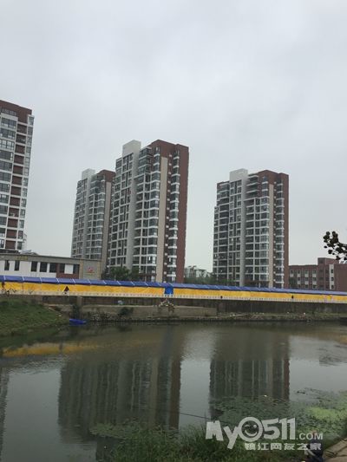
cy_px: 231
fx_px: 387
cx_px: 174
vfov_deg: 61.6
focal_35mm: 29
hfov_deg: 48.2
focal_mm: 4.15
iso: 32
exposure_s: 1/1014
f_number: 2.2
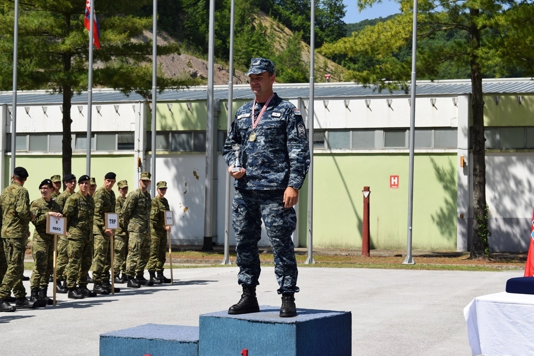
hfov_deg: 24.6
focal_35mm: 82
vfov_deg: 16.6
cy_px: 178
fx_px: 1224
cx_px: 267
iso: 200
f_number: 10
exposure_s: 1/400
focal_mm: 55
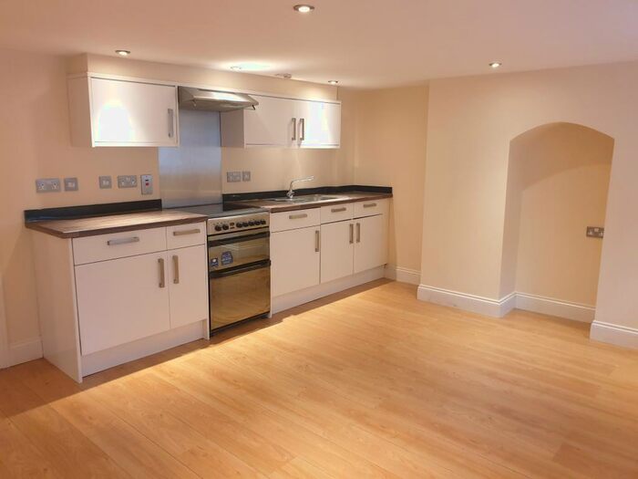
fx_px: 479
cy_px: 240
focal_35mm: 26
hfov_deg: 67.3
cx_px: 319
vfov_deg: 53.1
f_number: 2.4
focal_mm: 4.3
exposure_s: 1/20
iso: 320
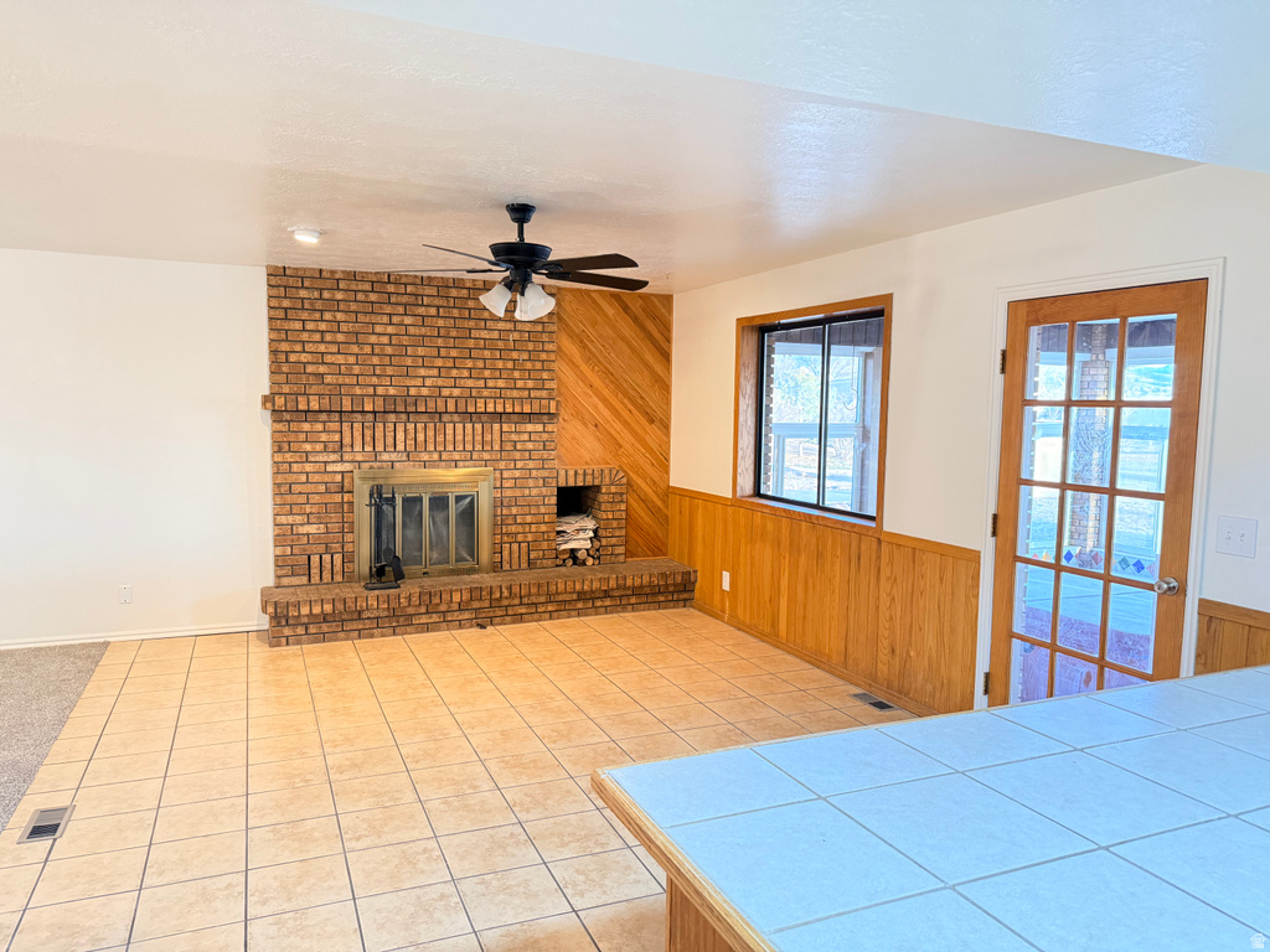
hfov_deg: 71.6
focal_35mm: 24
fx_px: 881
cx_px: 635
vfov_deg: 56.8
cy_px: 476
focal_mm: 6.76
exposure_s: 1/60
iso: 640
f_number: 1.78
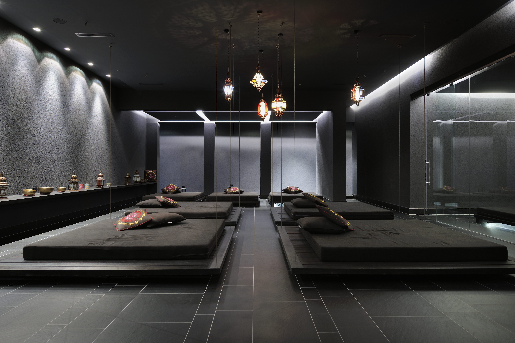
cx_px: 258
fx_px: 343
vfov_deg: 53.1
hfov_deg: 73.7
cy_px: 172
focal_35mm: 24
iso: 100
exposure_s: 30
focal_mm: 24
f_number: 8
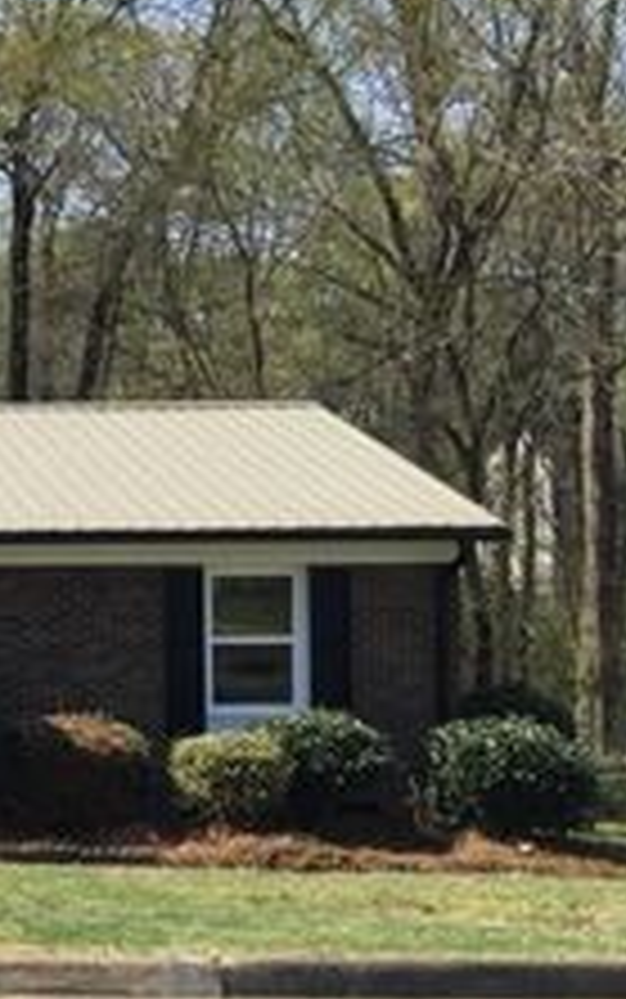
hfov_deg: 15.7
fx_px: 2017
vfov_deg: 27.8
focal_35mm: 74
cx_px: -405
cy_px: 556
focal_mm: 3.3
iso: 25
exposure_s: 1/876
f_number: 2.4
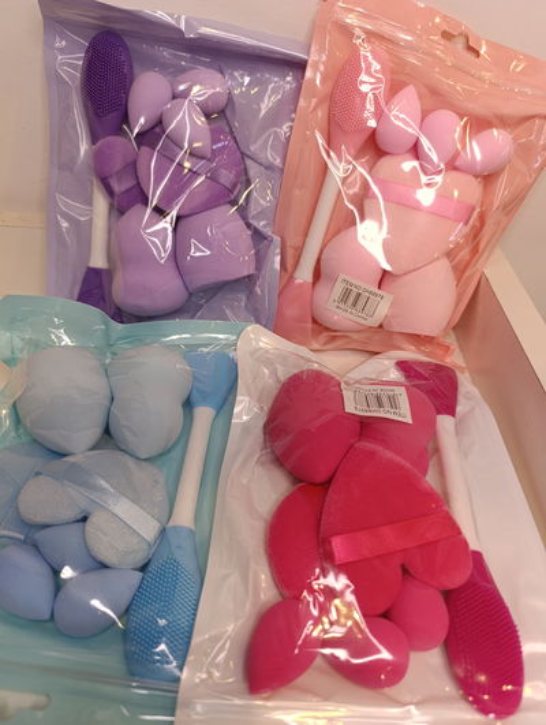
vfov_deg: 73.8
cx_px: 273
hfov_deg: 59.0
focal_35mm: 23
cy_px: 362
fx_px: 482
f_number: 1.6
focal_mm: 6.14
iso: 320
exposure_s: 1/100
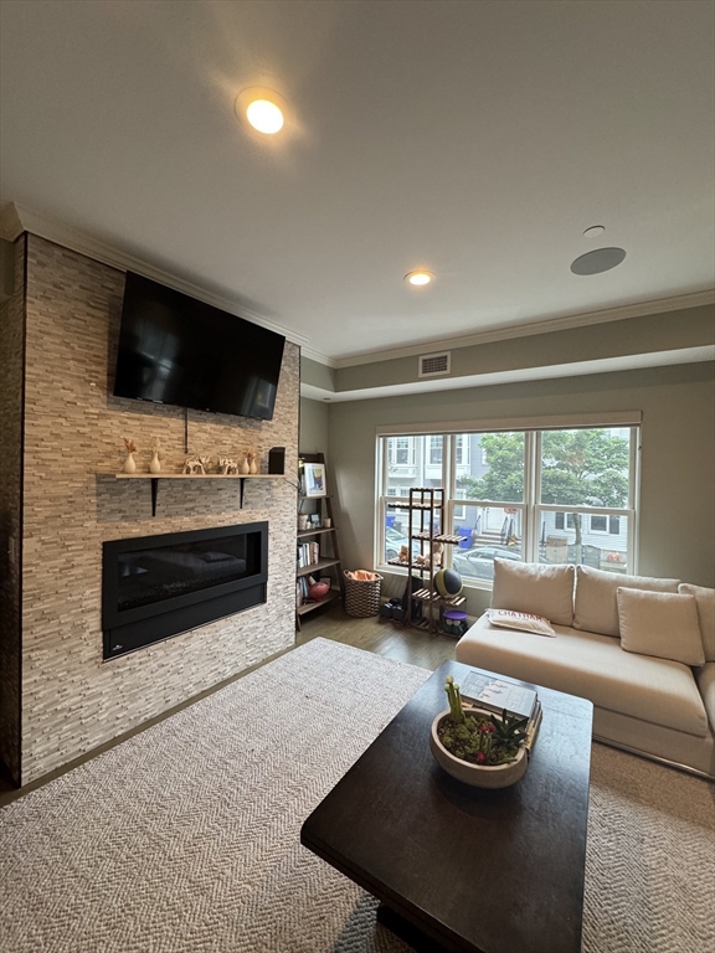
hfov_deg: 85.7
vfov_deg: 102.1
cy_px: 476
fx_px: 386
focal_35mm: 14
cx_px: 358
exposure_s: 1/120
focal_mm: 2.22
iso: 250
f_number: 2.2
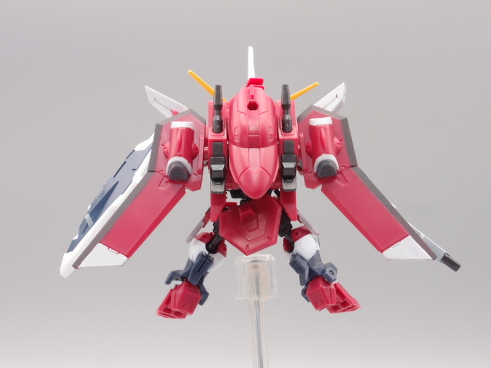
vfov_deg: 20.7
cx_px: 246
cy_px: 184
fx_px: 1007
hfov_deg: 27.4
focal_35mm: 71
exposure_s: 1/4
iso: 100
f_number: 8
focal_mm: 15.27
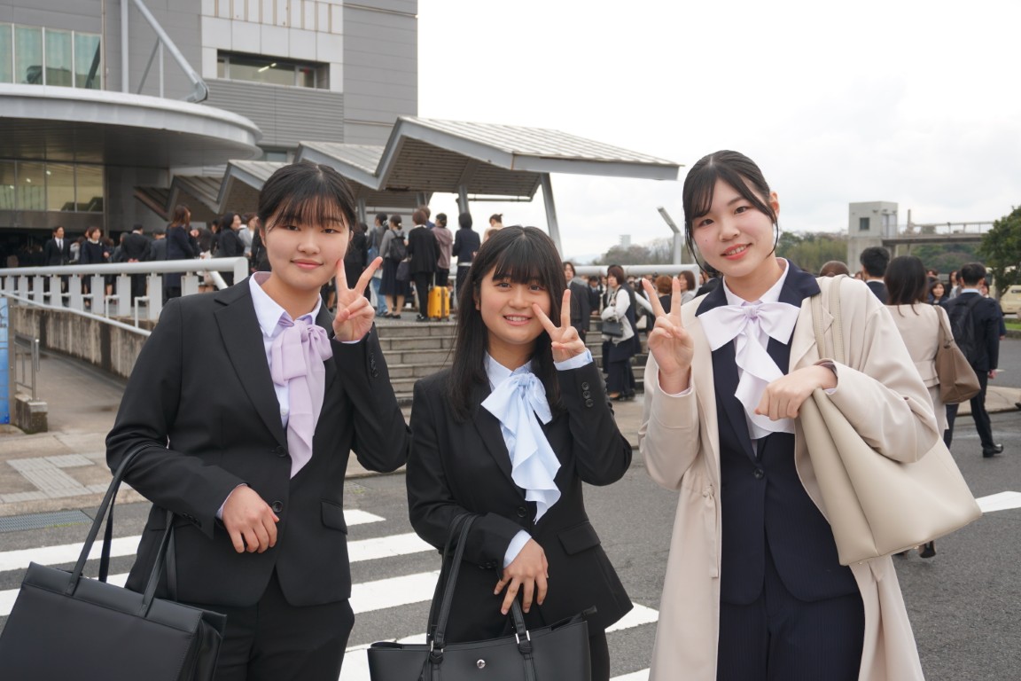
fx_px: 1063
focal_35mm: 38
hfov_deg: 51.3
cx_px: 510
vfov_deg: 35.5
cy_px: 340
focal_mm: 25
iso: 100
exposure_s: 1/250
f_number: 5
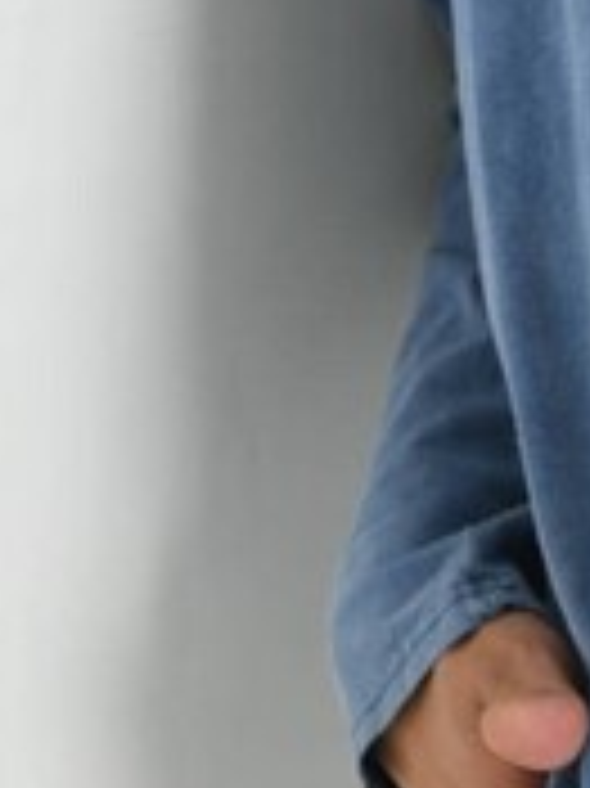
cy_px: -369
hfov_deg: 5.7
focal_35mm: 255
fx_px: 5802
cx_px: 973
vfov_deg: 7.6
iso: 160
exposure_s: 1/125
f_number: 5.6
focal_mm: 62
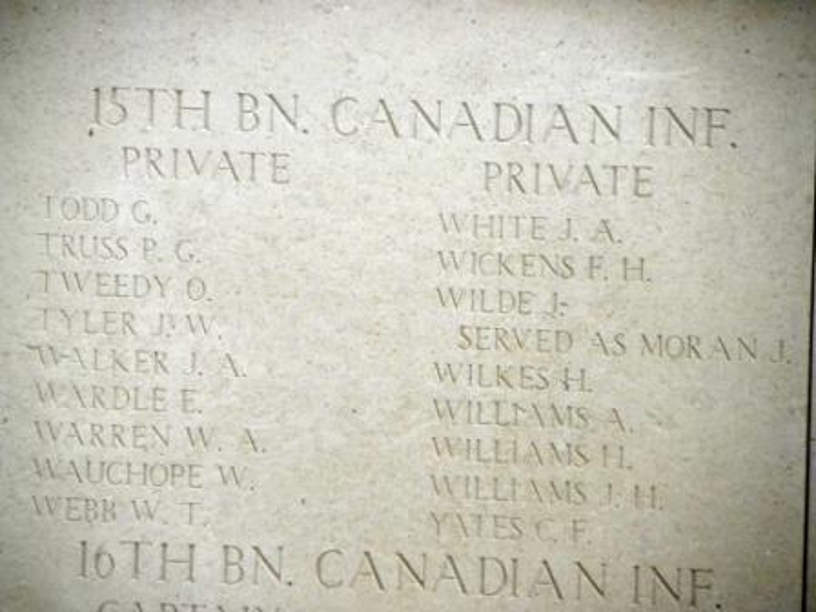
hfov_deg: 4.7
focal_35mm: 425
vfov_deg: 3.5
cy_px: 306
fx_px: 10018
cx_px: 408
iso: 400
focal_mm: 75.7
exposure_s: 1/162
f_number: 5
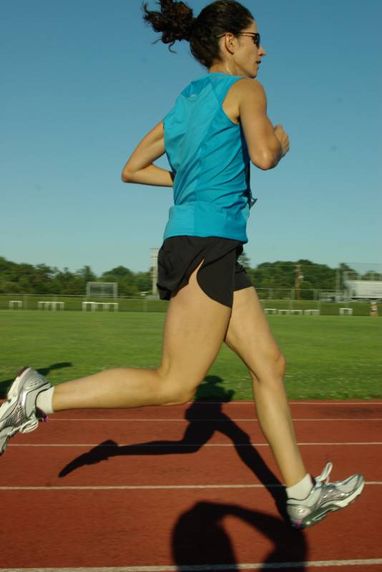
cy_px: 286
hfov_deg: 27.3
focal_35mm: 50
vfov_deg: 40.0
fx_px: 787
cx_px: 191
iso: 200
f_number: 9.5
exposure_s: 1/350
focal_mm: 33
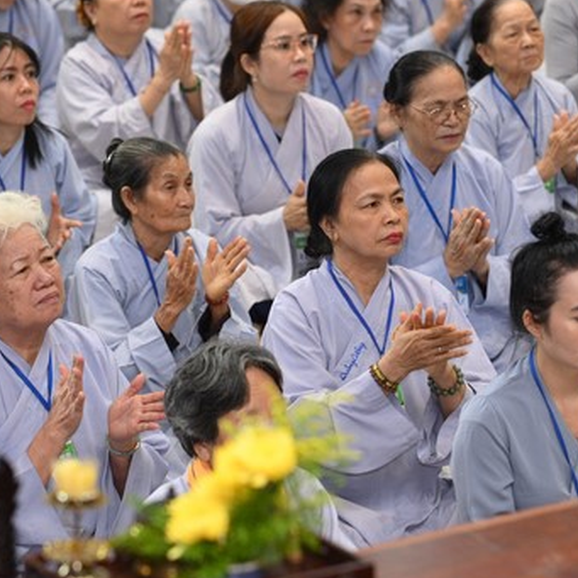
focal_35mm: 170
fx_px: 3211
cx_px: 254
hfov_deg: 10.3
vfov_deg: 10.3
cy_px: 236
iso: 2000
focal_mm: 105
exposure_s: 1/125
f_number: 3.5
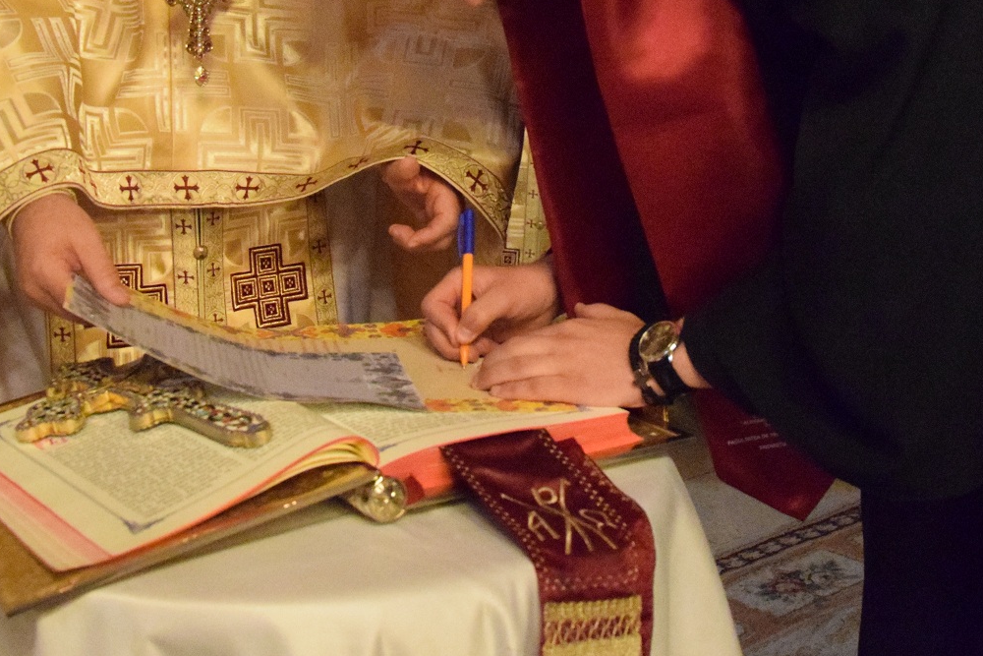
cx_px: 546
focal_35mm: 66
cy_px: 30
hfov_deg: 30.5
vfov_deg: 20.1
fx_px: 1802
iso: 10000
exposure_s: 1/50
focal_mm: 22
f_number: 3.8
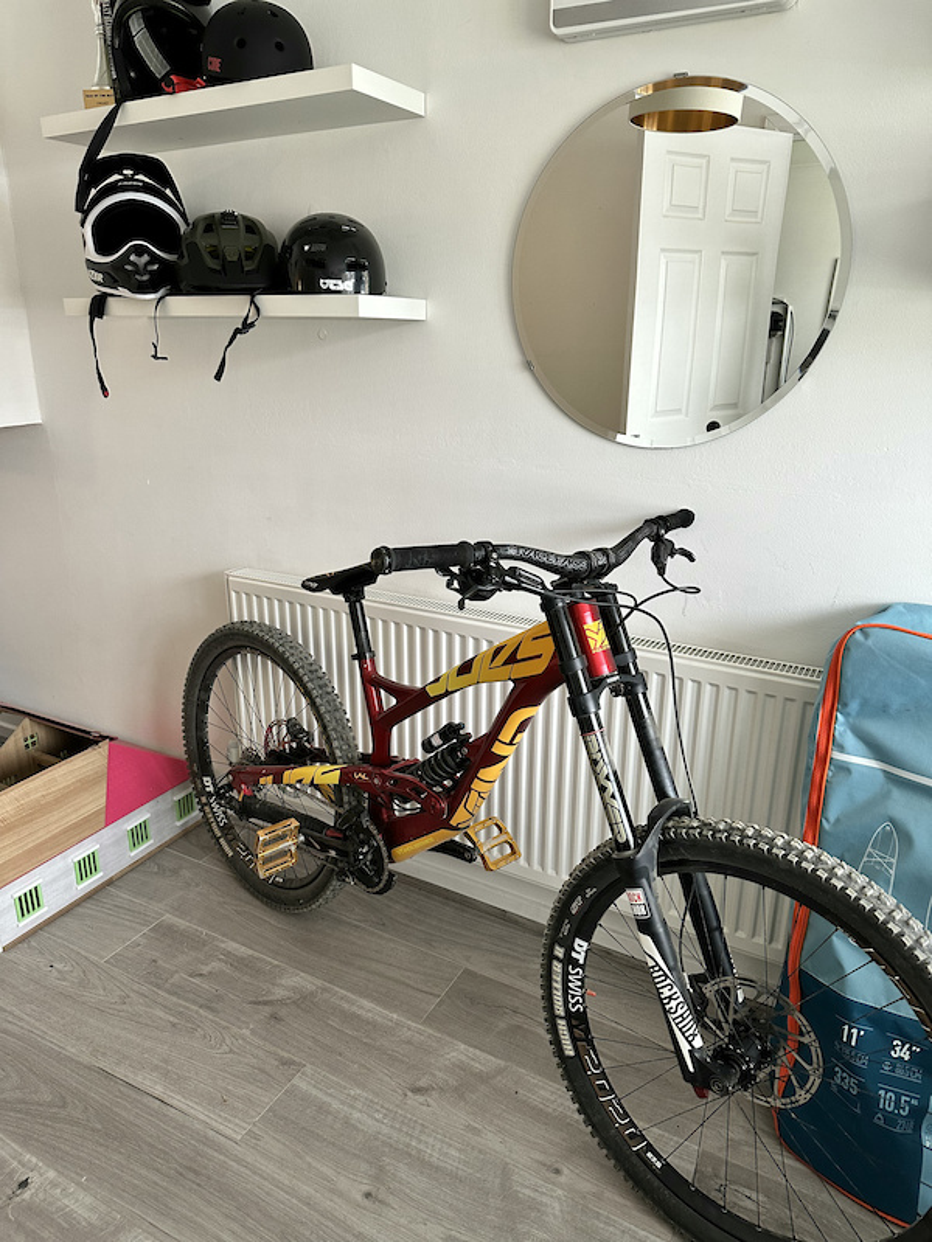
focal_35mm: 24
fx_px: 862
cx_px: 466
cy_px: 621
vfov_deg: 71.6
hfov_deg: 56.8
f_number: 1.78
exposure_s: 1/90
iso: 250
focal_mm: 6.86
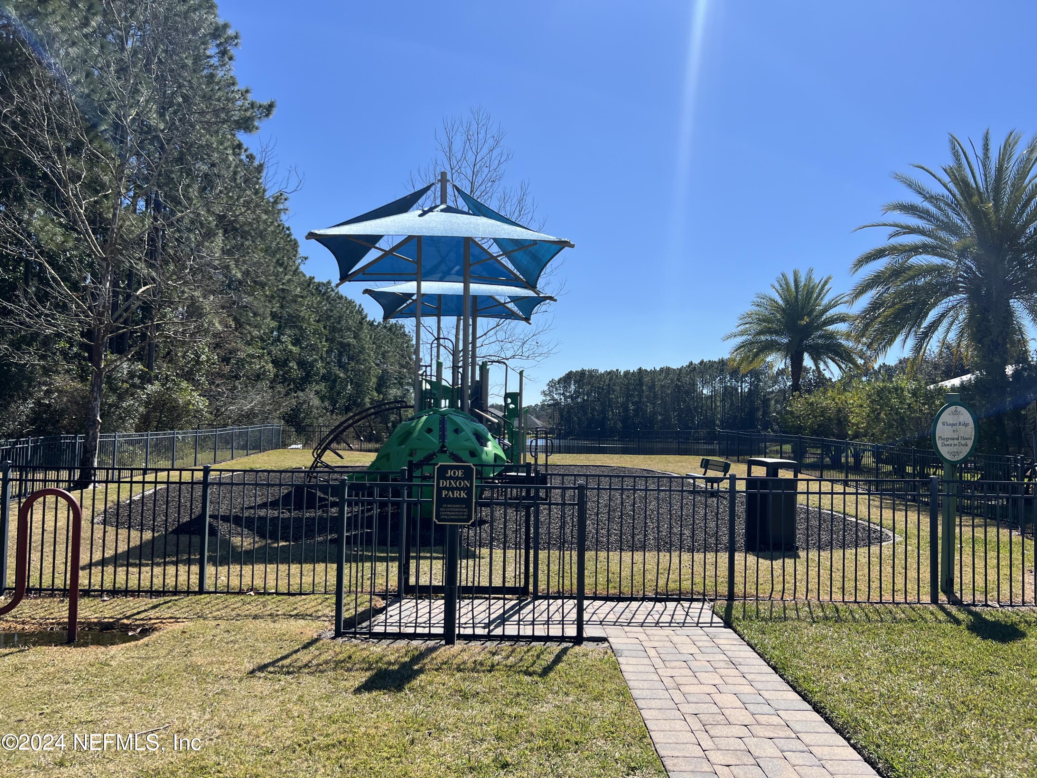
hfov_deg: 67.3
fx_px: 779
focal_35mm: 26
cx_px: 518
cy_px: 389
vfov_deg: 53.1
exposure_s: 1/5076
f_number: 1.5
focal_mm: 5.7
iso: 50
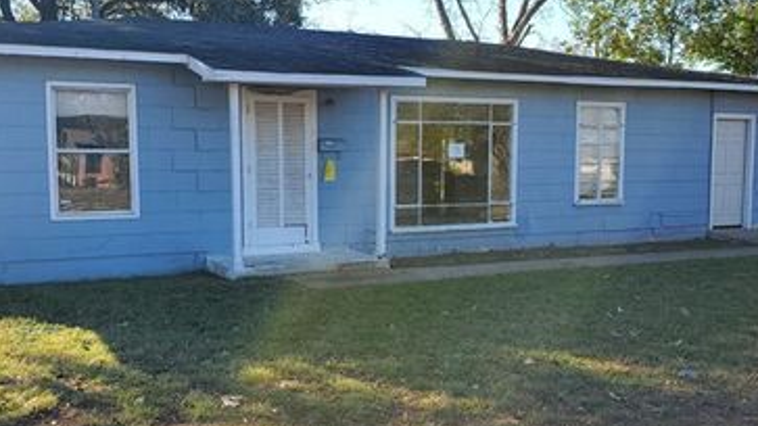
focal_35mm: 39
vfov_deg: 30.4
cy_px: 247
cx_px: 380
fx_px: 784
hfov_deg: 51.6
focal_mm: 4.3
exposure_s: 1/521
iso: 50
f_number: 2.4
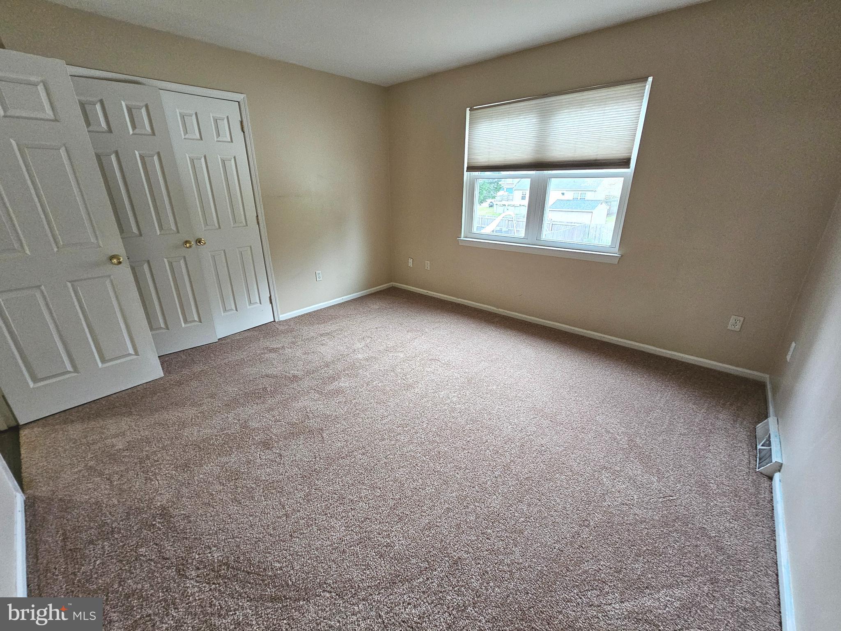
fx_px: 316
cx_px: 420
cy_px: 316
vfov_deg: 89.9
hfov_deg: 106.2
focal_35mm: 13
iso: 400
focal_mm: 2.2
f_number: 2.2
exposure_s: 1/30
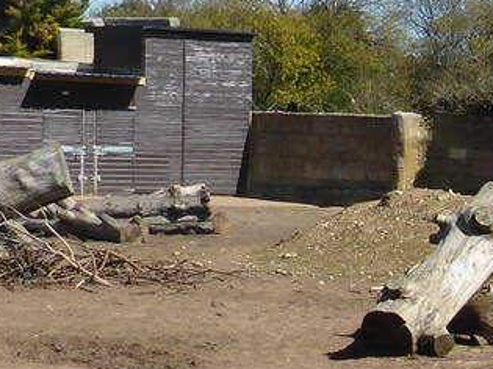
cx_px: 567
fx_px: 1808
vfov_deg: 11.5
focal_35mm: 127
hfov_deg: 15.1
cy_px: 378
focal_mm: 4.3
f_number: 3.3
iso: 100
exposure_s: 1/1000
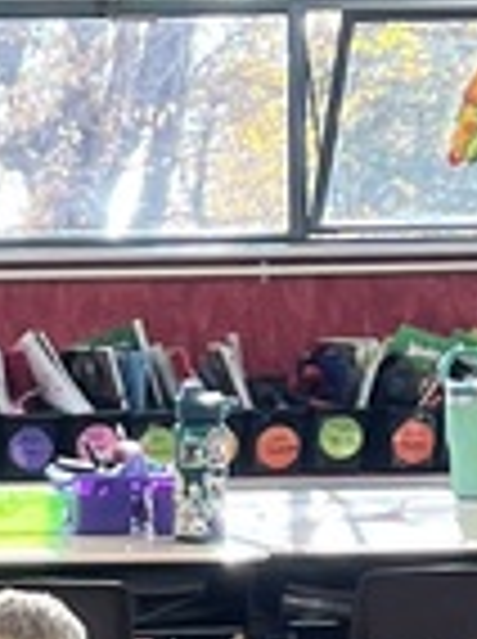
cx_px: -846
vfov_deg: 10.5
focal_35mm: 188
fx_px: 3465
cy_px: 310
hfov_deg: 7.2
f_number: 1.6
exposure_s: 1/60
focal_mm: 5.1
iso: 80
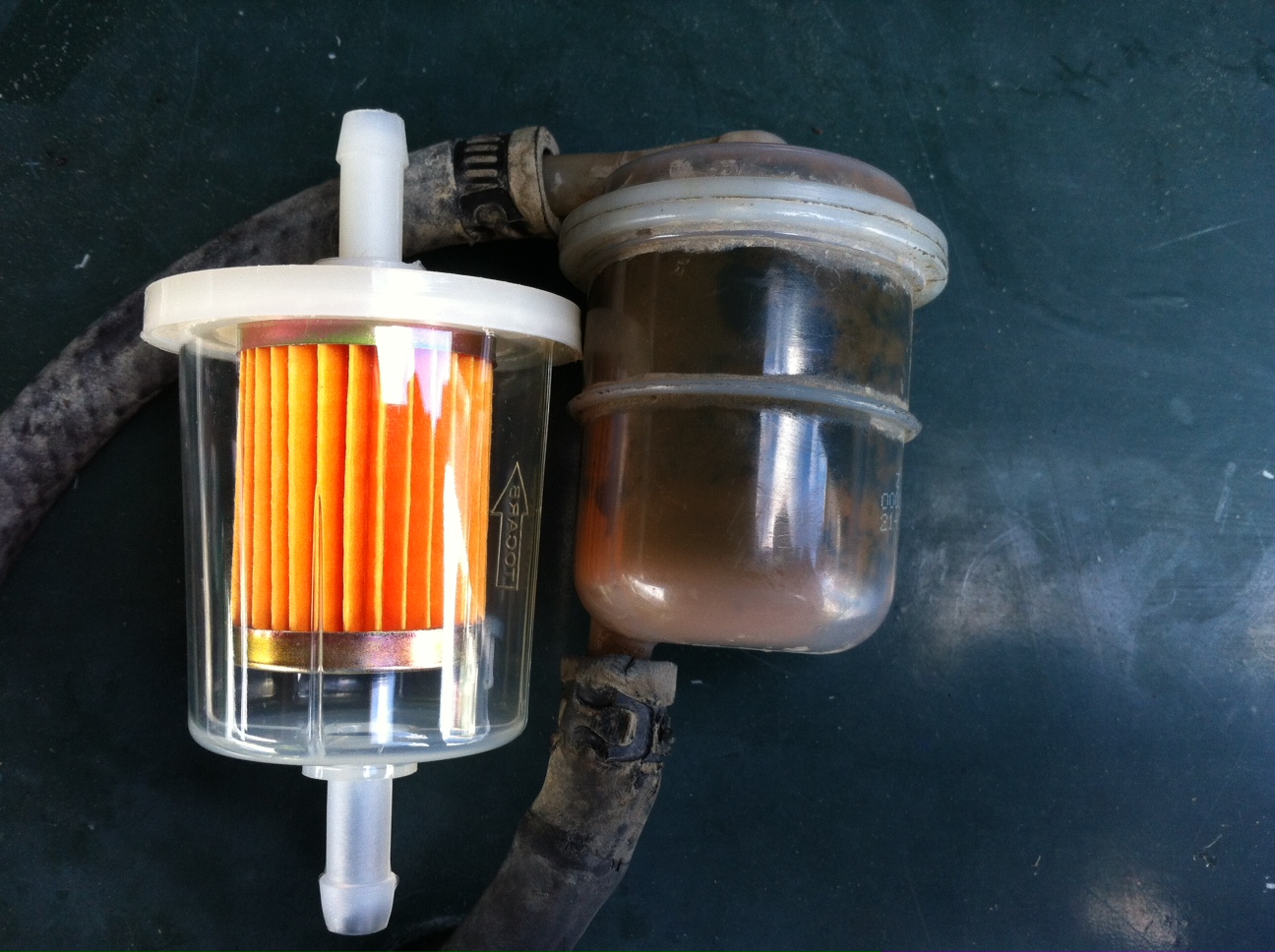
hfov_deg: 52.7
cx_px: 638
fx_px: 1287
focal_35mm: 35
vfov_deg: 40.6
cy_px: 476
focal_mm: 3.85
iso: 100
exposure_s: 1/60
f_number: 2.8
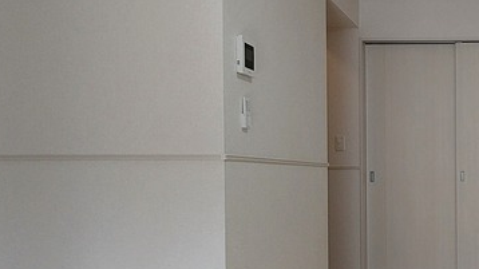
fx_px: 482
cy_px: 181
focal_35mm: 38
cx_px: 522
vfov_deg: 30.9
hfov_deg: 42.2
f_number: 2.2
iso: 80
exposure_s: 1/120
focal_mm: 1.74
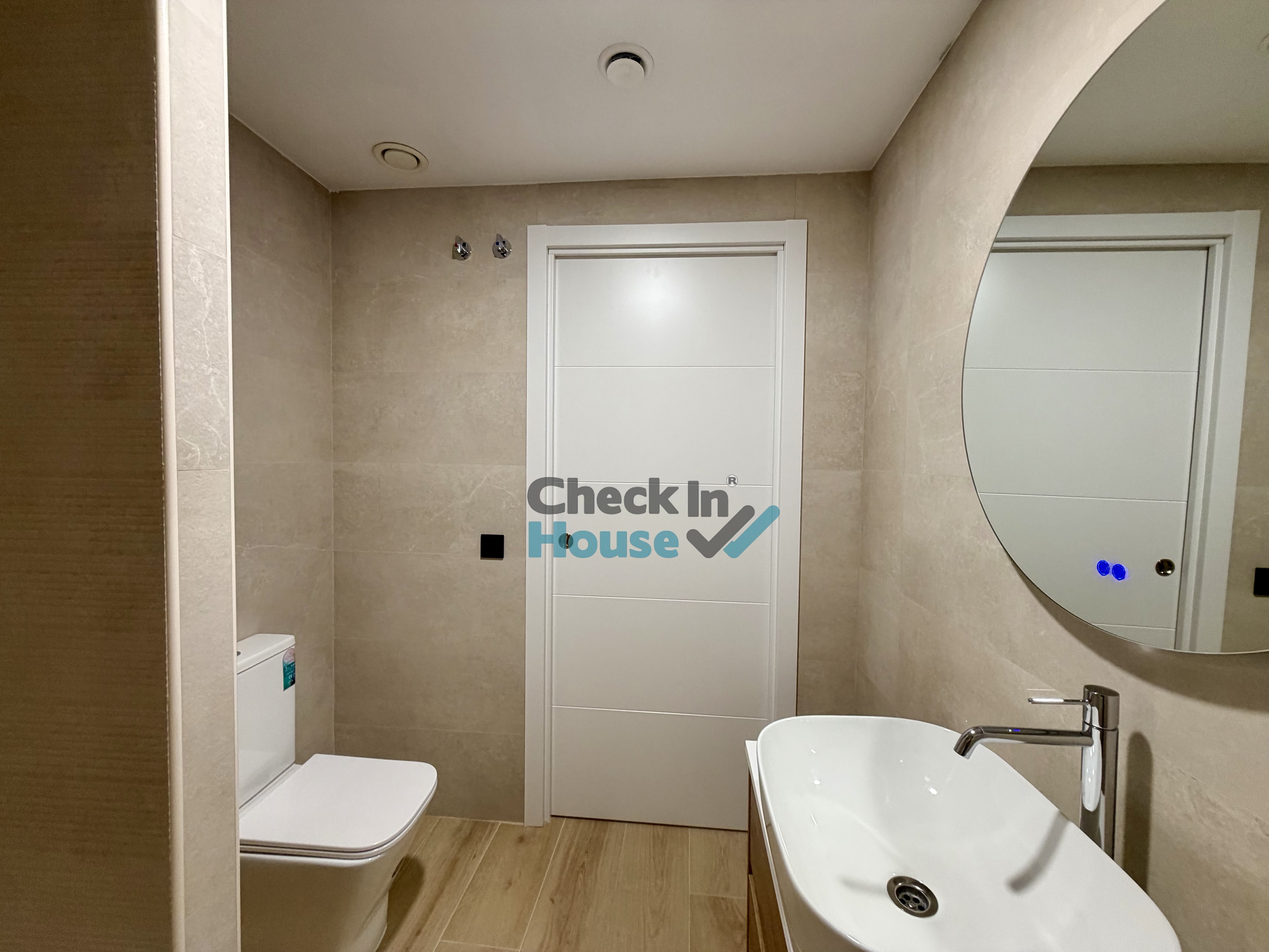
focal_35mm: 14
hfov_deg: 102.1
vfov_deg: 85.7
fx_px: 513
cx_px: 634
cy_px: 476
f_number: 2.2
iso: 160
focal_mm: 2.22
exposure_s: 1/50
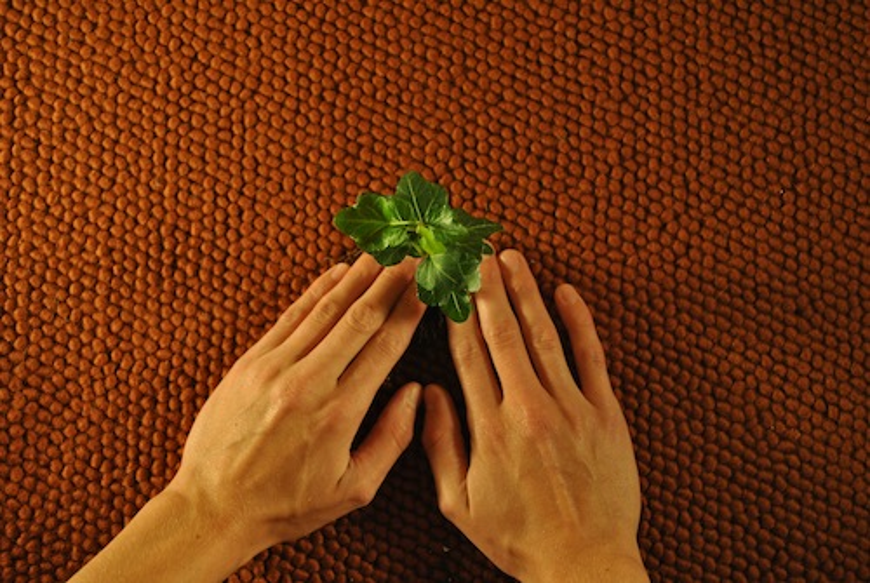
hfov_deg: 41.1
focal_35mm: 48
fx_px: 1162
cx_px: 435
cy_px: 292
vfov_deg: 28.2
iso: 200
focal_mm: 32
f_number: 5
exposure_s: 1/100
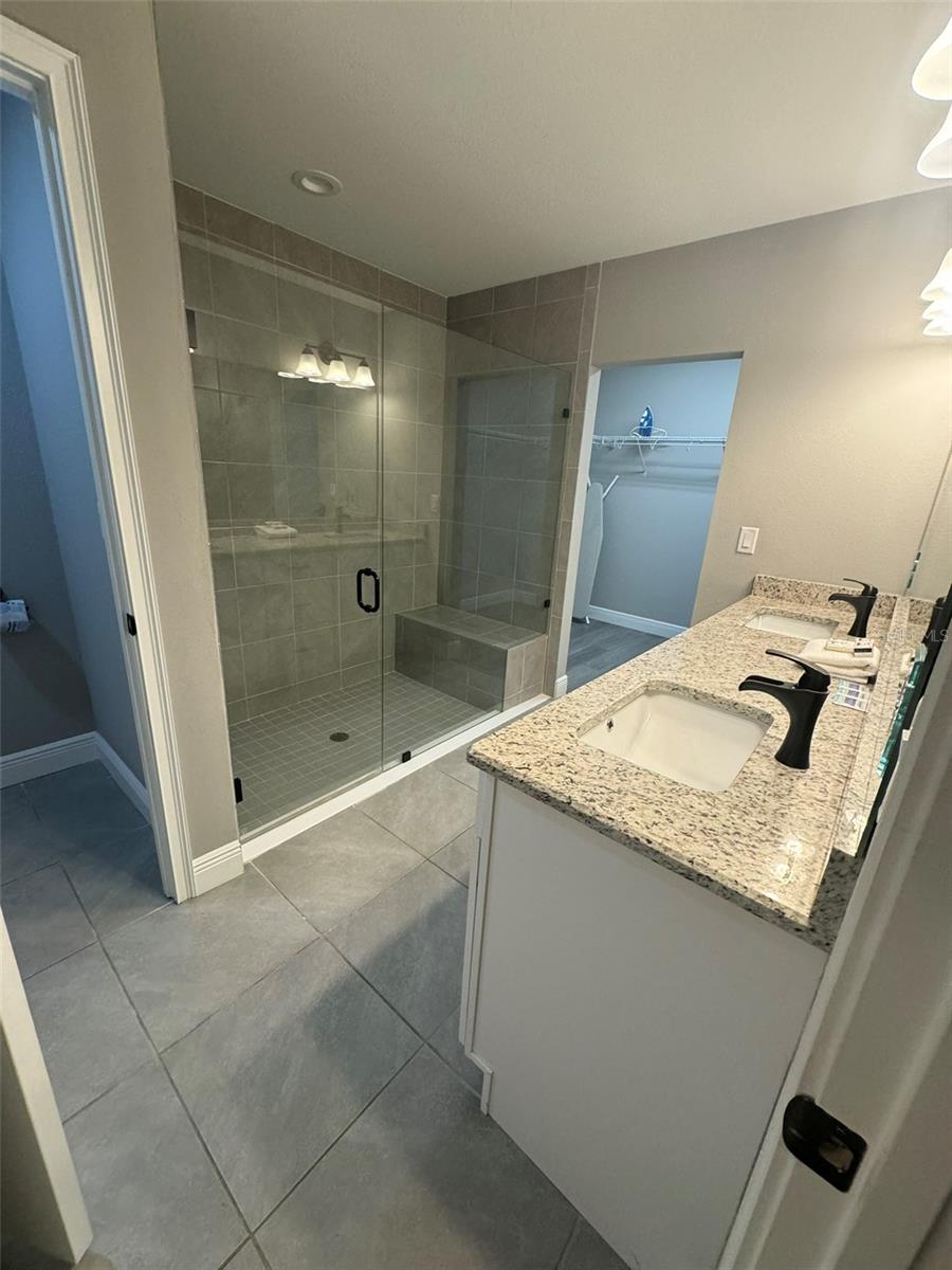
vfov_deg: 102.1
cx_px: 476
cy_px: 635
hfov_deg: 85.7
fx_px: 513
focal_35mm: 14
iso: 250
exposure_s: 1/120
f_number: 2.2
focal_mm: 2.22
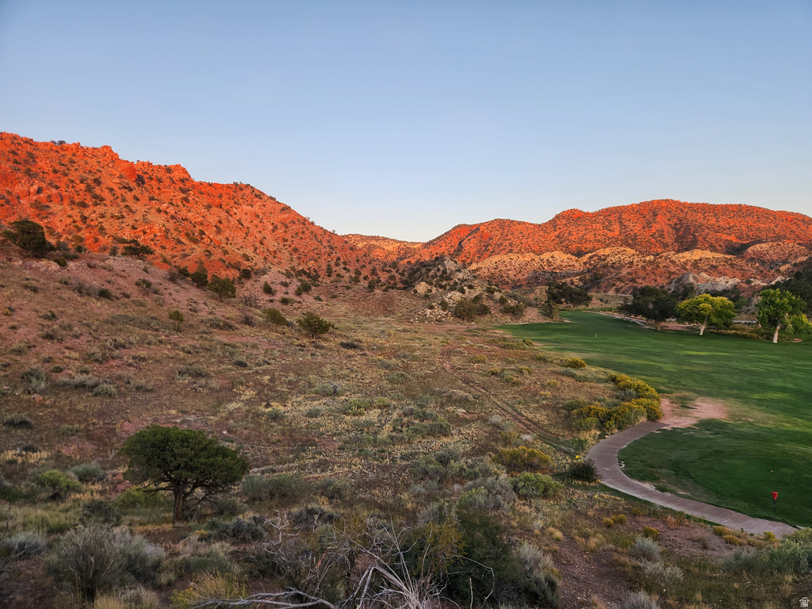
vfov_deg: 58.9
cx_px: 406
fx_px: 540
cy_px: 304
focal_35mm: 23
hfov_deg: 73.9
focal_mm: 5.4
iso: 32
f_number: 1.8
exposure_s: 1/180
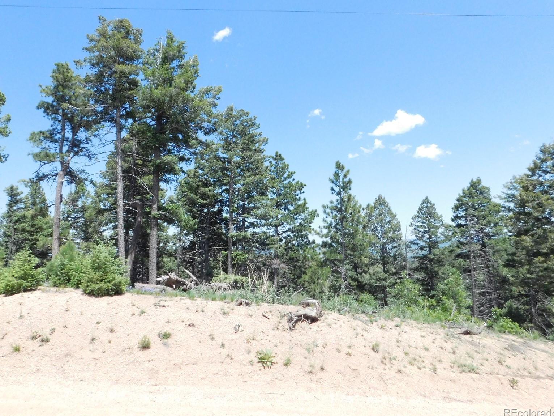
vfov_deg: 56.8
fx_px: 384
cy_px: 203
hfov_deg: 71.6
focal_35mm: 24
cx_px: 272
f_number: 6
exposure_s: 1/1500
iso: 800
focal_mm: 4
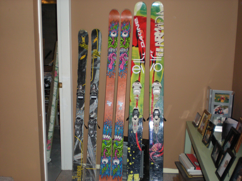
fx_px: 308
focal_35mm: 44
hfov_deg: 42.9
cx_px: 121
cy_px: 90
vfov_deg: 32.9
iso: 225
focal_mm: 7.4
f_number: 3.5
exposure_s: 1/60
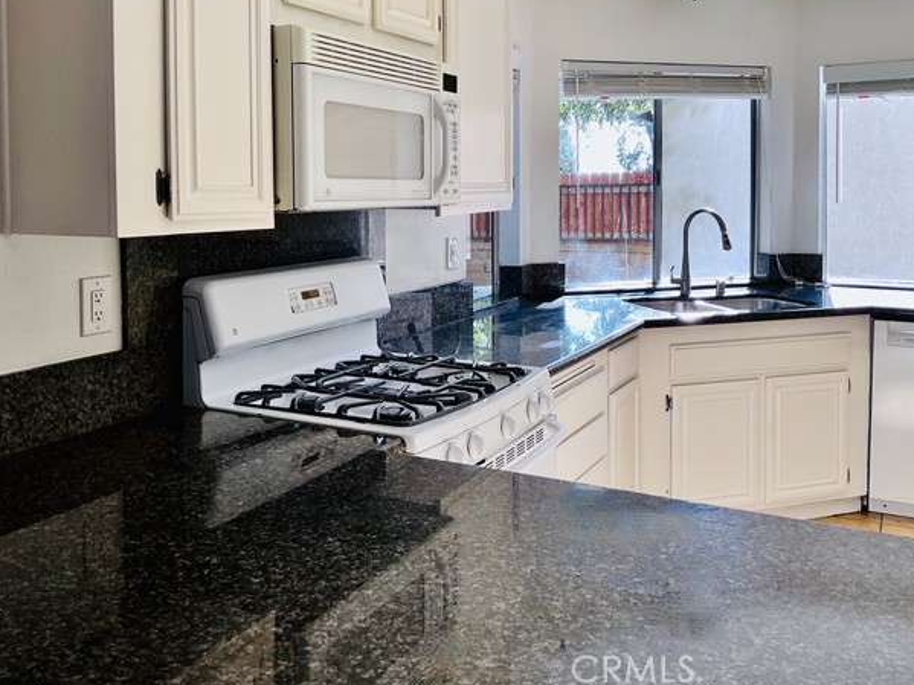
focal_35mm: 31
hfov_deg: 58.4
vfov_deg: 45.4
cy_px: 325
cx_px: 461
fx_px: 818
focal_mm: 3
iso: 25
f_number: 1.8
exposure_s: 1/122
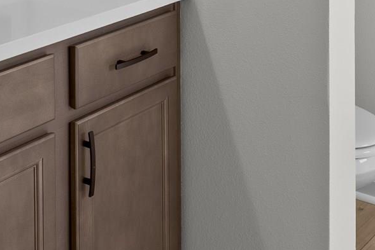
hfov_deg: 27.5
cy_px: -74
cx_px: 257
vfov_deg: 17.5
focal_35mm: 73
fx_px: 761
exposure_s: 1/4
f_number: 7.1
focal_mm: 14
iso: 100
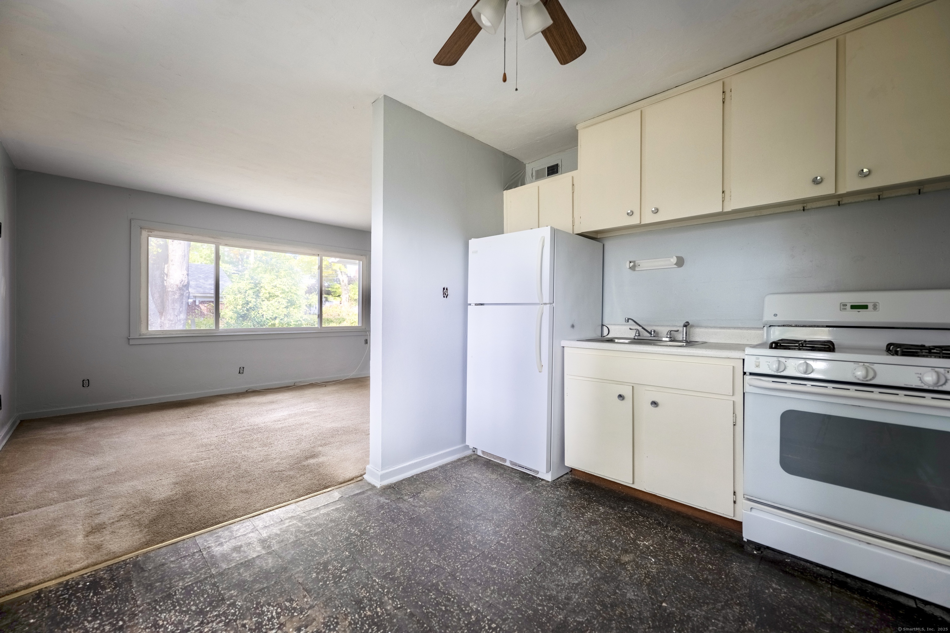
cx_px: 475
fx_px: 369
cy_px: 316
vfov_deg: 81.2
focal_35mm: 14
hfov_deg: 104.3
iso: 1000
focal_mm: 14
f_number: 2.8
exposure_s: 1/8000
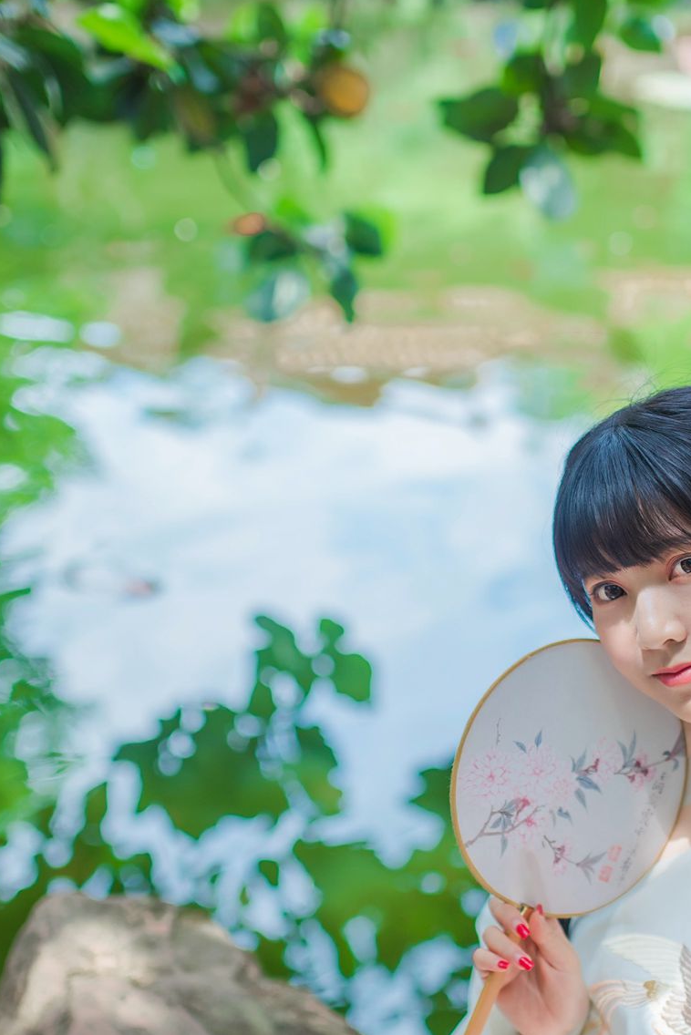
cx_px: 485
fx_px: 1726
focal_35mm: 60
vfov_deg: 33.1
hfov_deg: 22.5
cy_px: 687
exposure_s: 1/500
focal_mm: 35
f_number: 1.8
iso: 100
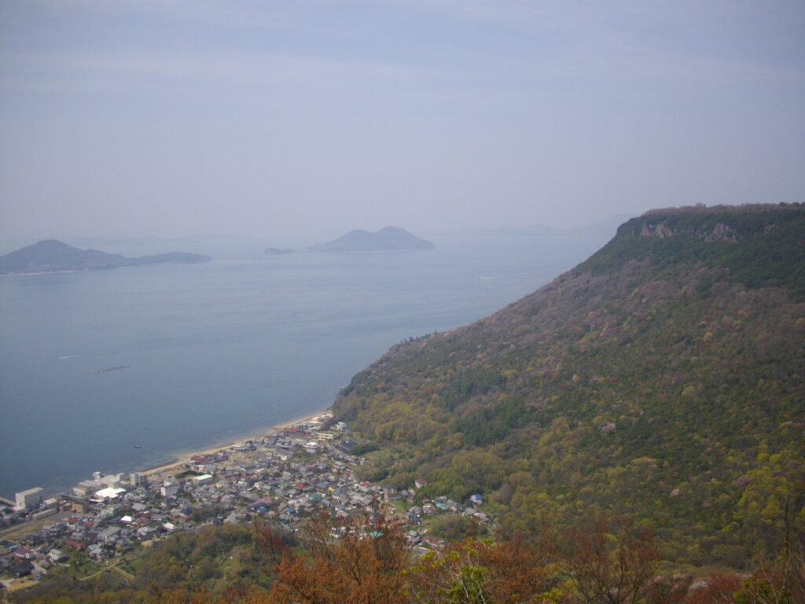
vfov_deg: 38.7
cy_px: 302
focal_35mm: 37
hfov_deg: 50.1
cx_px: 402
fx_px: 860
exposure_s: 1/500
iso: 100
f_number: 5.6
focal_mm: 6.2
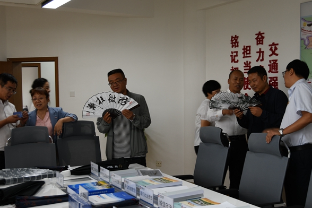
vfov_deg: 27.5
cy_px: 111
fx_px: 425
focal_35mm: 49
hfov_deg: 40.3
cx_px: 174
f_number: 3.8
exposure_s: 1/40
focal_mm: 24
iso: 200
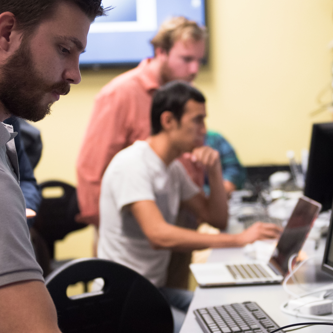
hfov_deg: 16.9
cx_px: 203
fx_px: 1121
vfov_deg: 16.9
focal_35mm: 103
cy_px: 169
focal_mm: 48
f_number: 2.8
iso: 1600
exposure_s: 1/250
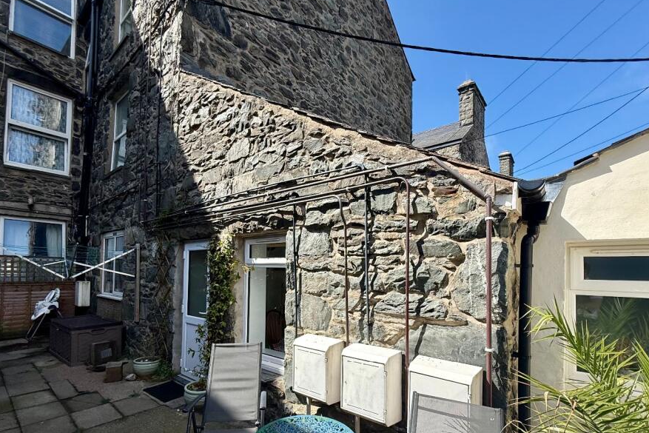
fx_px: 307
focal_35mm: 17
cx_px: 317
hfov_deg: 93.3
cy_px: 261
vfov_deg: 69.7
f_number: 2.2
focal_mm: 2.22
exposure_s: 1/1795
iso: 80
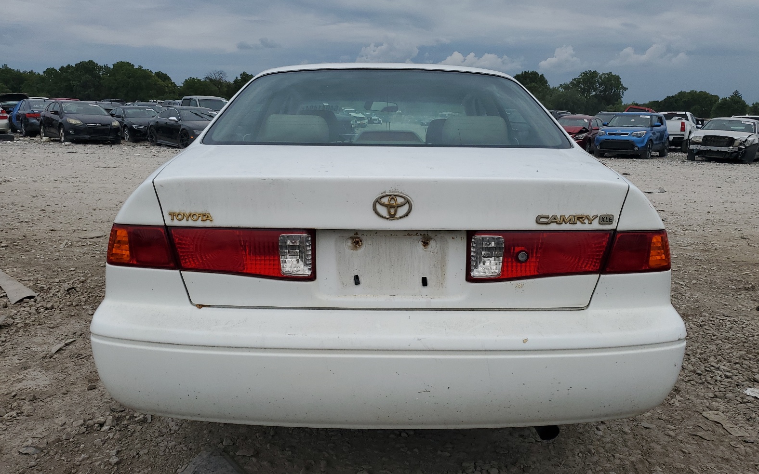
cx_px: 377
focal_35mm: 28
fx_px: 579
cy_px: 252
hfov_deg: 66.5
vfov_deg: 44.5
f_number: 1.5
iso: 50
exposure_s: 1/10000
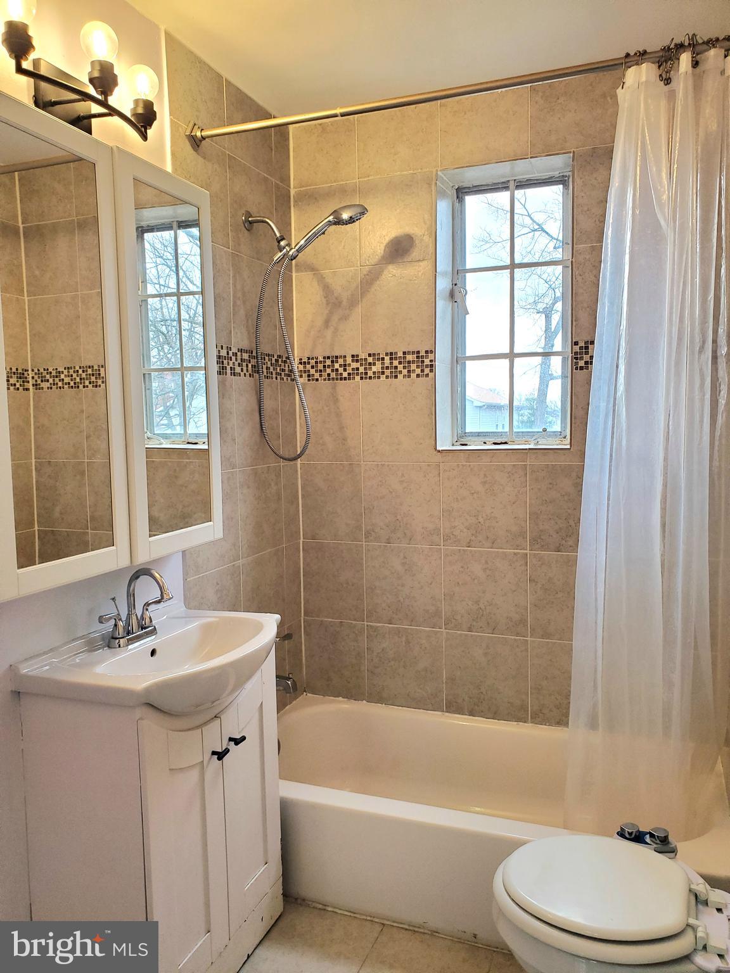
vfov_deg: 67.3
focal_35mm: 26
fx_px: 731
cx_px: 365
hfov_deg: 53.1
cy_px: 486
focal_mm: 4.3
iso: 160
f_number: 2.4
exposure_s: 1/120
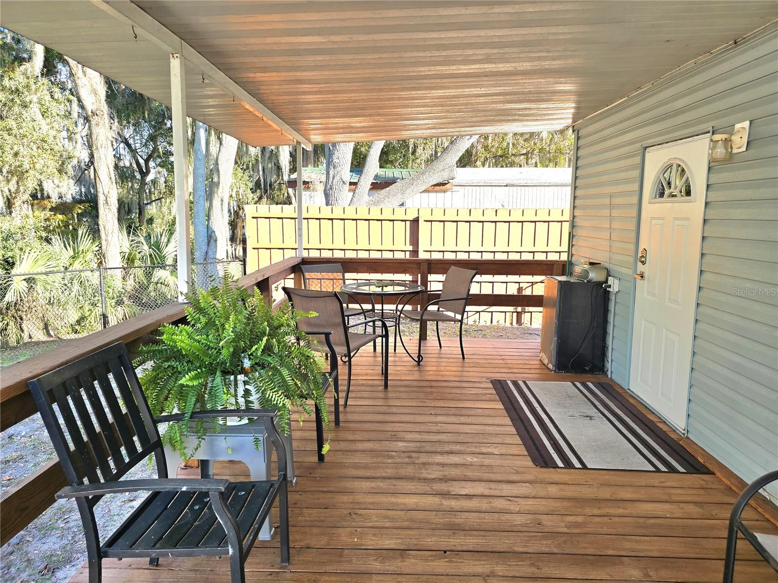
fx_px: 517
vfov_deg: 58.9
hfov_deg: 73.9
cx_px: 389
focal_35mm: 23
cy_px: 292
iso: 12
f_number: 1.7
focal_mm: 6.3
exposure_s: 1/200
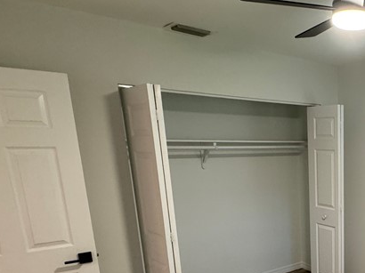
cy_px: 227
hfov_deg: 45.0
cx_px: 361
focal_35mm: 35
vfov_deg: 38.8
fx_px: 369
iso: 250
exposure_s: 1/120
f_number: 2.2
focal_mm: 2.22
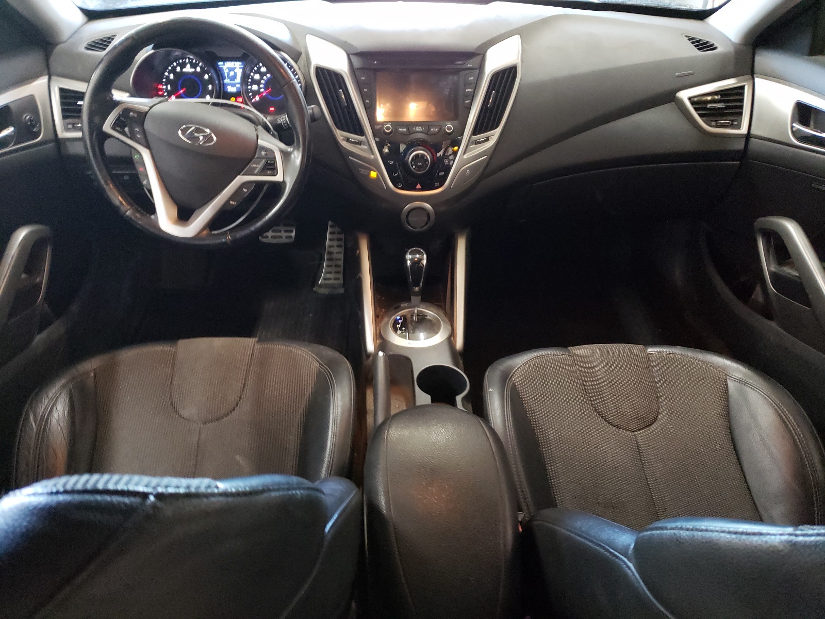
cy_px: 310
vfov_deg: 53.1
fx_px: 620
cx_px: 412
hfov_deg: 67.3
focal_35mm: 26
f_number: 1.5
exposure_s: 1/24
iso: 498
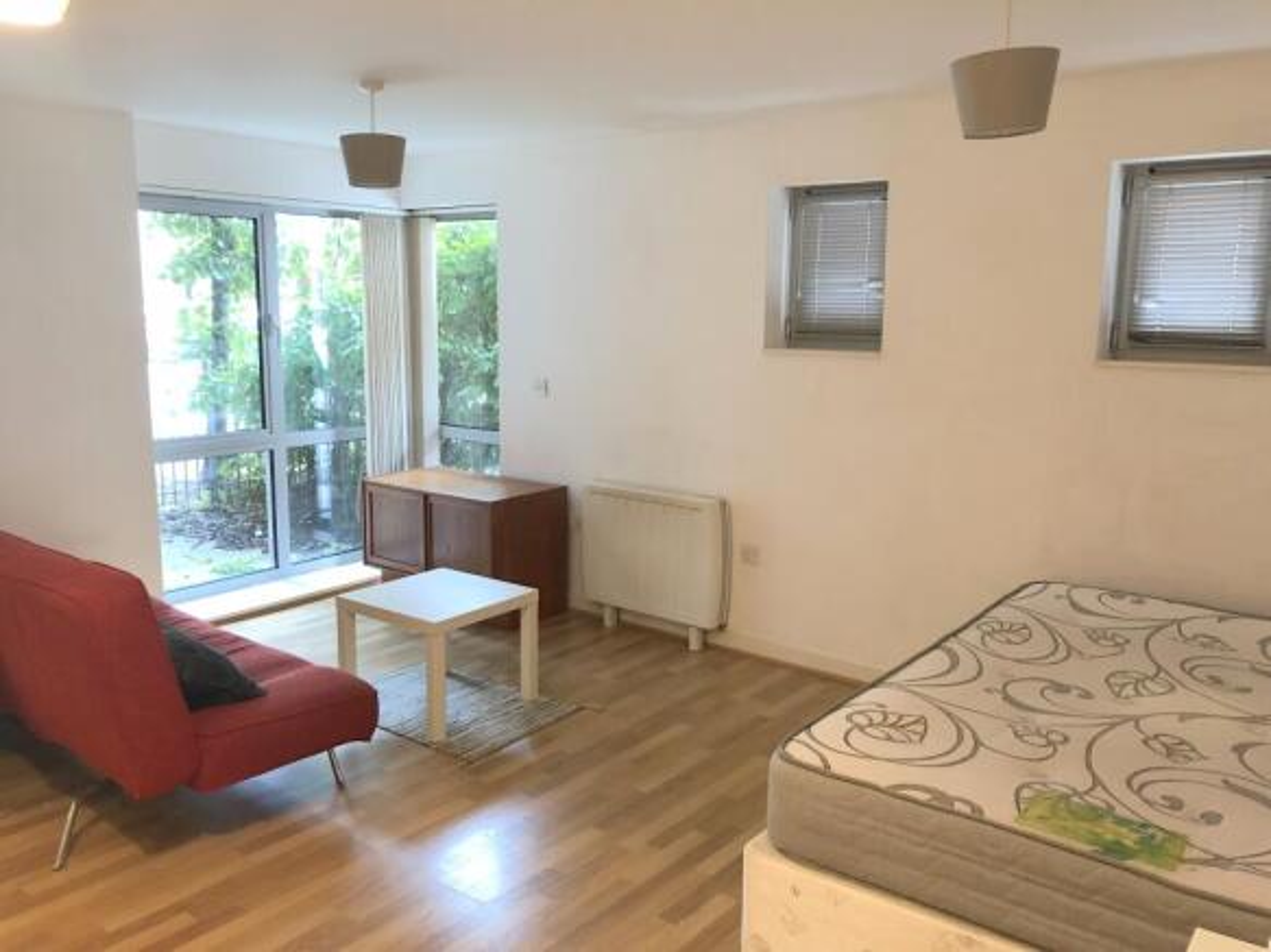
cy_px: 476
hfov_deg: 63.5
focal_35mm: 28
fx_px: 1028
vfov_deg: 49.7
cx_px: 636
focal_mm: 3.99
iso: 64
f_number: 1.8
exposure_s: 1/17
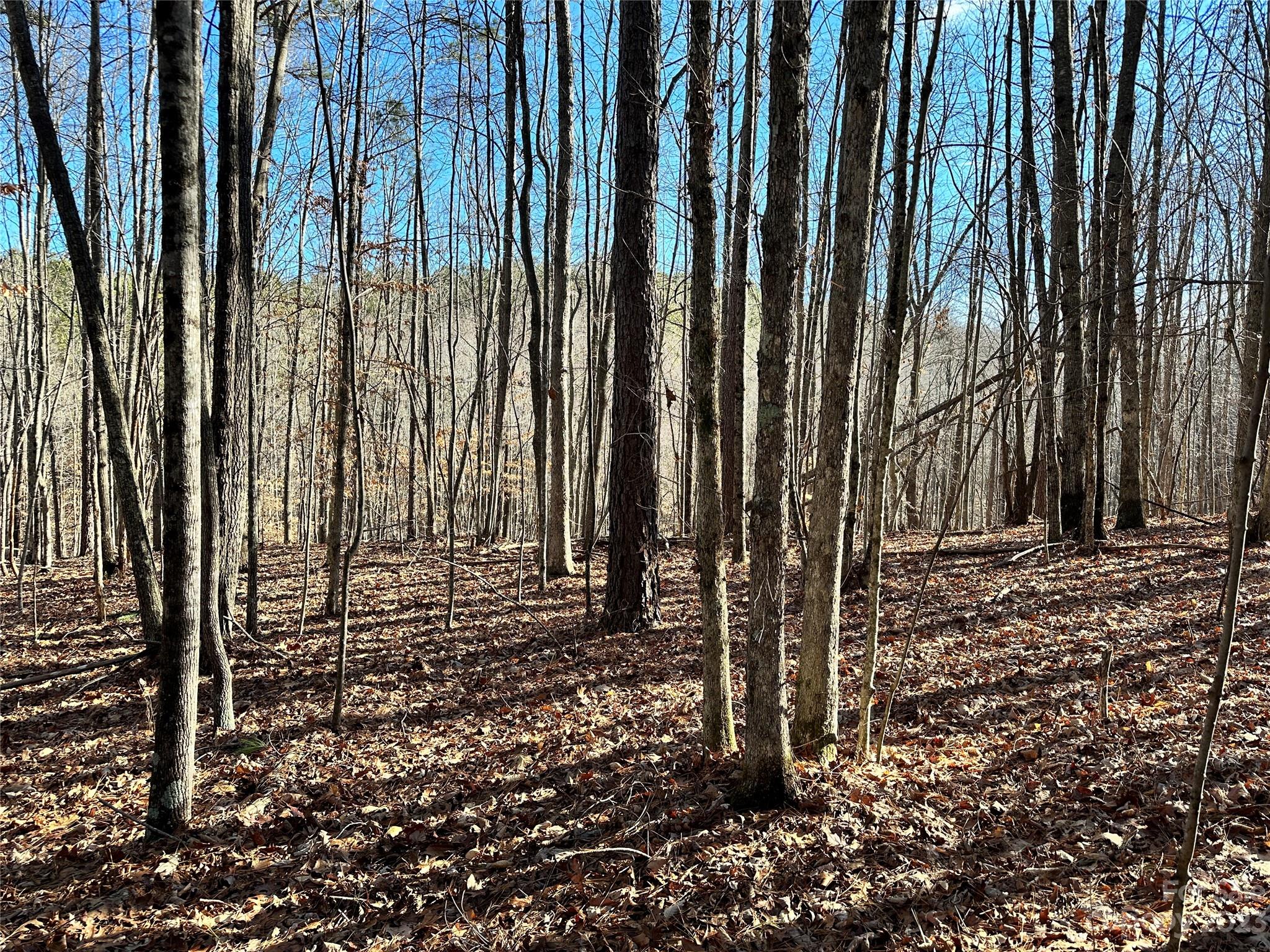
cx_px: 635
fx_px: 881
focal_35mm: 24
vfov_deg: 56.8
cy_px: 476
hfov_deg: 71.6
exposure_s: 1/718
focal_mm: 6.86
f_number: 1.78
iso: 80
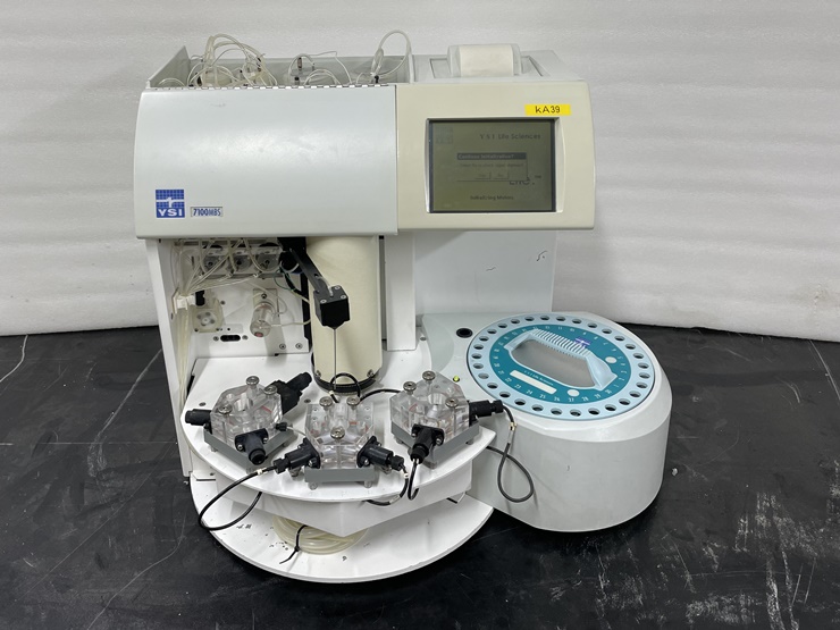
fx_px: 631
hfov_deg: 67.3
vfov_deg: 53.1
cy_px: 315
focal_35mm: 26
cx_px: 420
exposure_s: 1/120
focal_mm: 4.2
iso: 80
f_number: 1.6
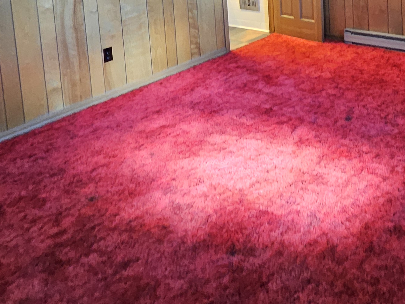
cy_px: -50
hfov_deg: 43.6
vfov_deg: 31.6
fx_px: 456
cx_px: 367
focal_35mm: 39
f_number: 2.2
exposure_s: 1/30
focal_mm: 1.74
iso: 500
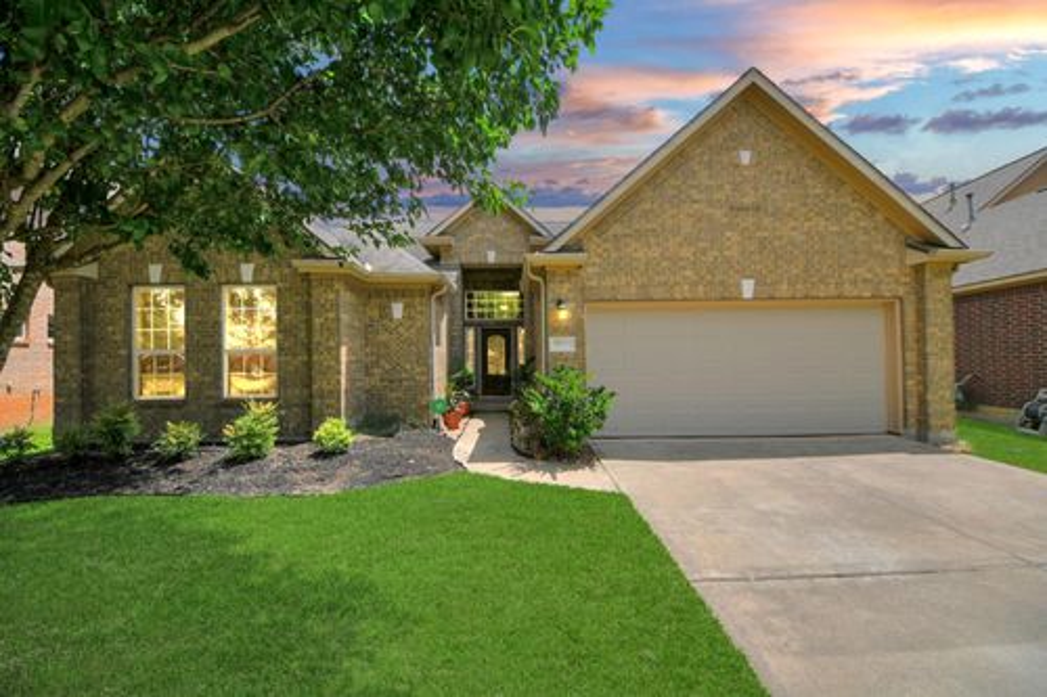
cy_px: 348
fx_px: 349
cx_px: 524
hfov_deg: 112.6
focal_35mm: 12
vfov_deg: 90.0
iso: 100
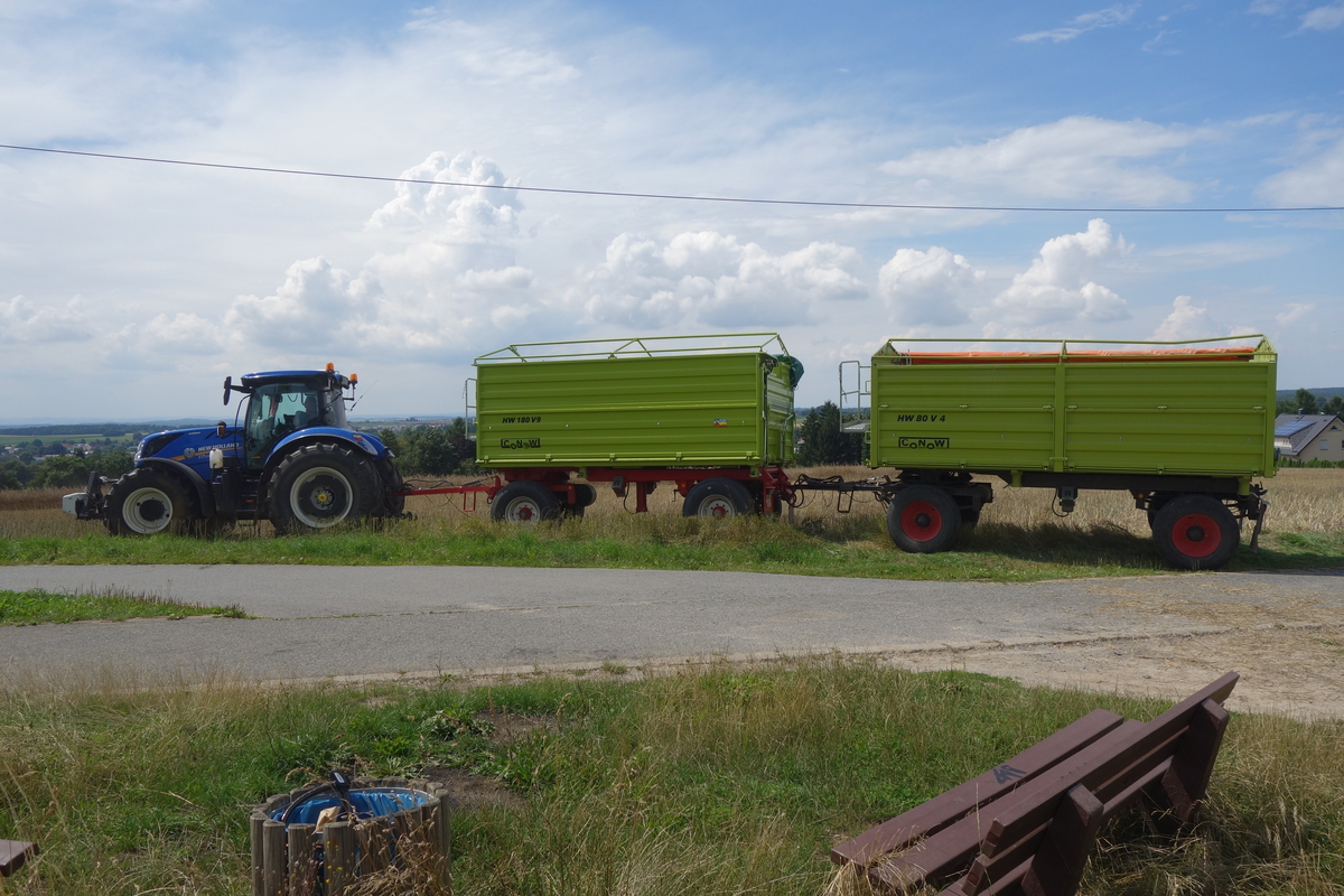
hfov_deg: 65.5
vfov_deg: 46.4
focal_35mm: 28
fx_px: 1045
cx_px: 672
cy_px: 448
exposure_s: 1/800
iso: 125
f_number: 5.6
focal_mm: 10.4
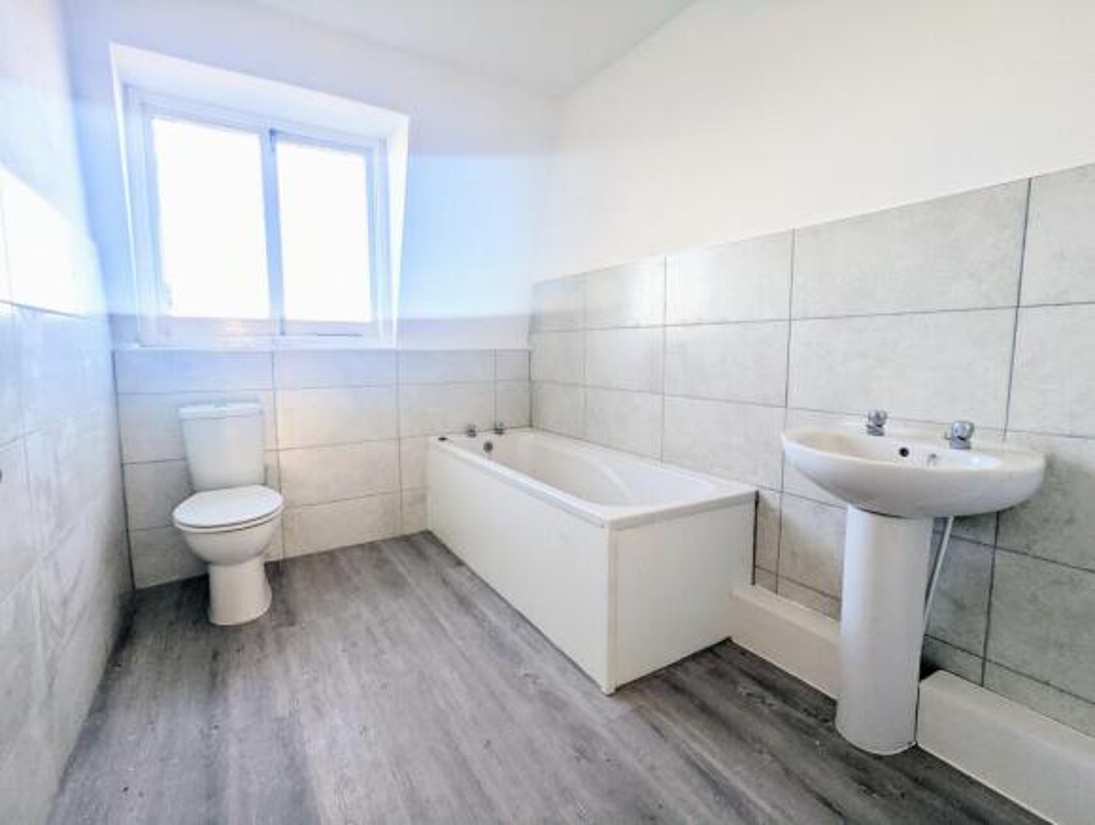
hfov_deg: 94.4
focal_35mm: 16
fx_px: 507
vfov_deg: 78.3
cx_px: 548
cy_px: 412
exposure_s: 1/90.1
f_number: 2.2
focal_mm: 2.35
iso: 58
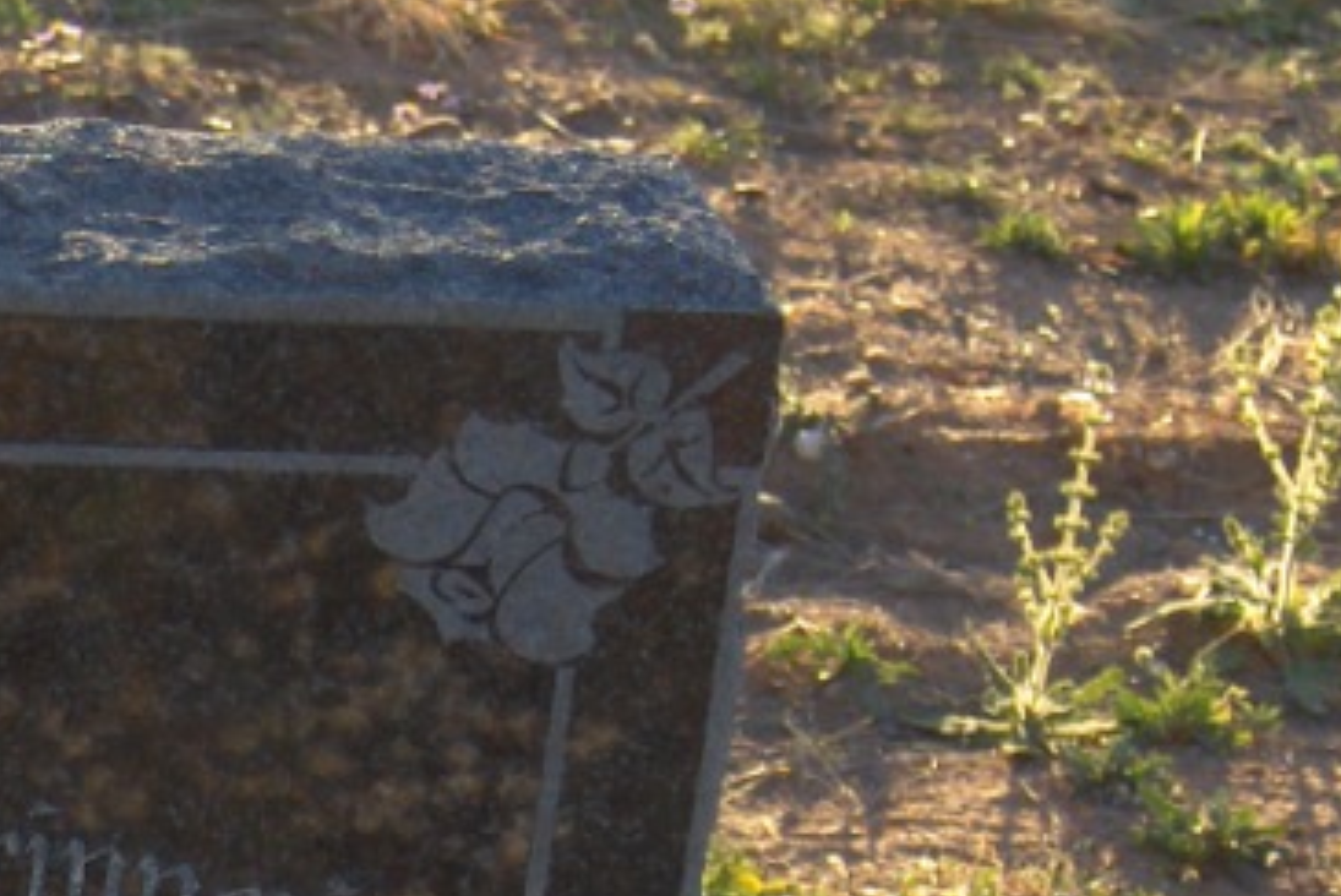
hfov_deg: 10.0
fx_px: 7605
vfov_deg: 6.7
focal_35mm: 204
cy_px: 1333
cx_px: -92
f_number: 3.5
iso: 132
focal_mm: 14.3
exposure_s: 1/157
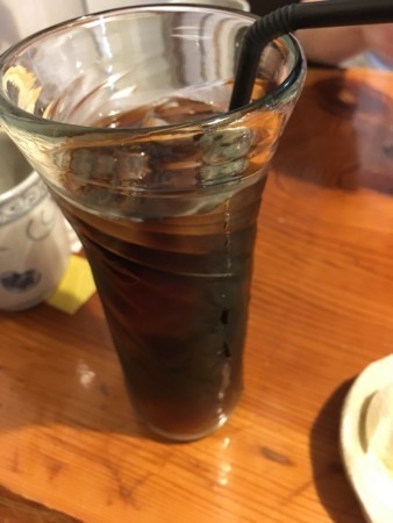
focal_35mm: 29
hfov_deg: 48.3
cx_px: 196
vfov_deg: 61.6
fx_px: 439
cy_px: 262
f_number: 2.2
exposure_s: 1/15
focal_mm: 4.15
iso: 250
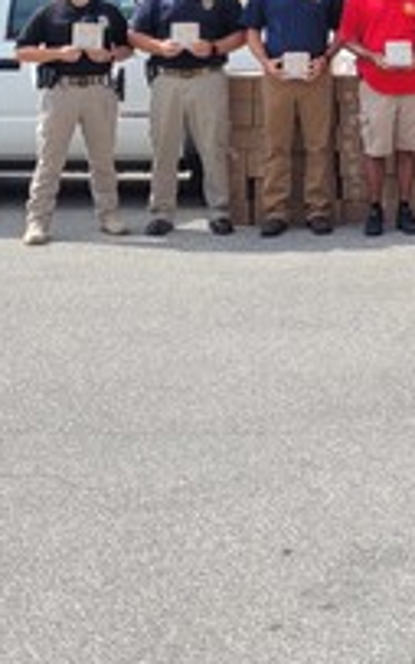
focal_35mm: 80
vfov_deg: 25.0
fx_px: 1447
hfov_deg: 14.4
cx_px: 737
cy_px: 59
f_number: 1.8
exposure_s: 1/1437
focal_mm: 5.4
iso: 40
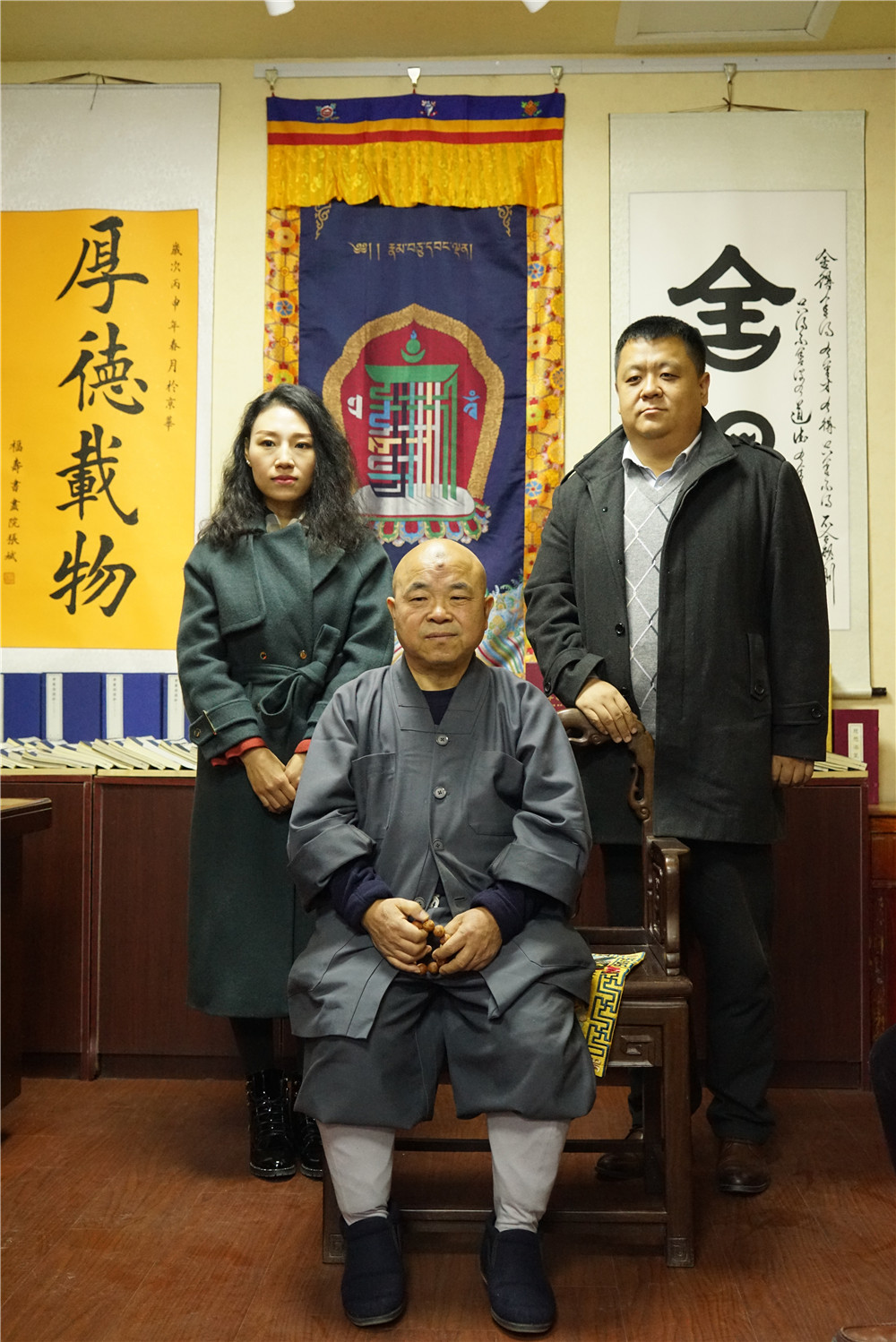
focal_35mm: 41
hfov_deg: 32.7
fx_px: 1529
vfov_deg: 47.4
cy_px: 671
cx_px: 448
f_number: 4.5
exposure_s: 1/60
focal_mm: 41
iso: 6400
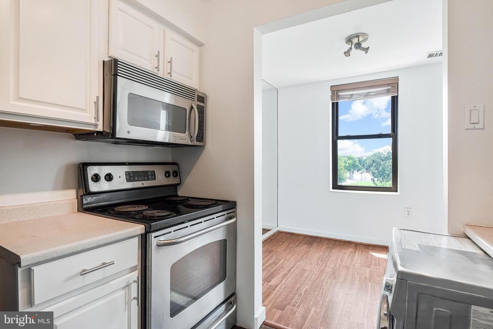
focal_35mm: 17
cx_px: 246
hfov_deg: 93.3
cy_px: 164
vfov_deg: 70.5
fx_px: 233
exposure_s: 1/15
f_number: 8
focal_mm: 17
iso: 640
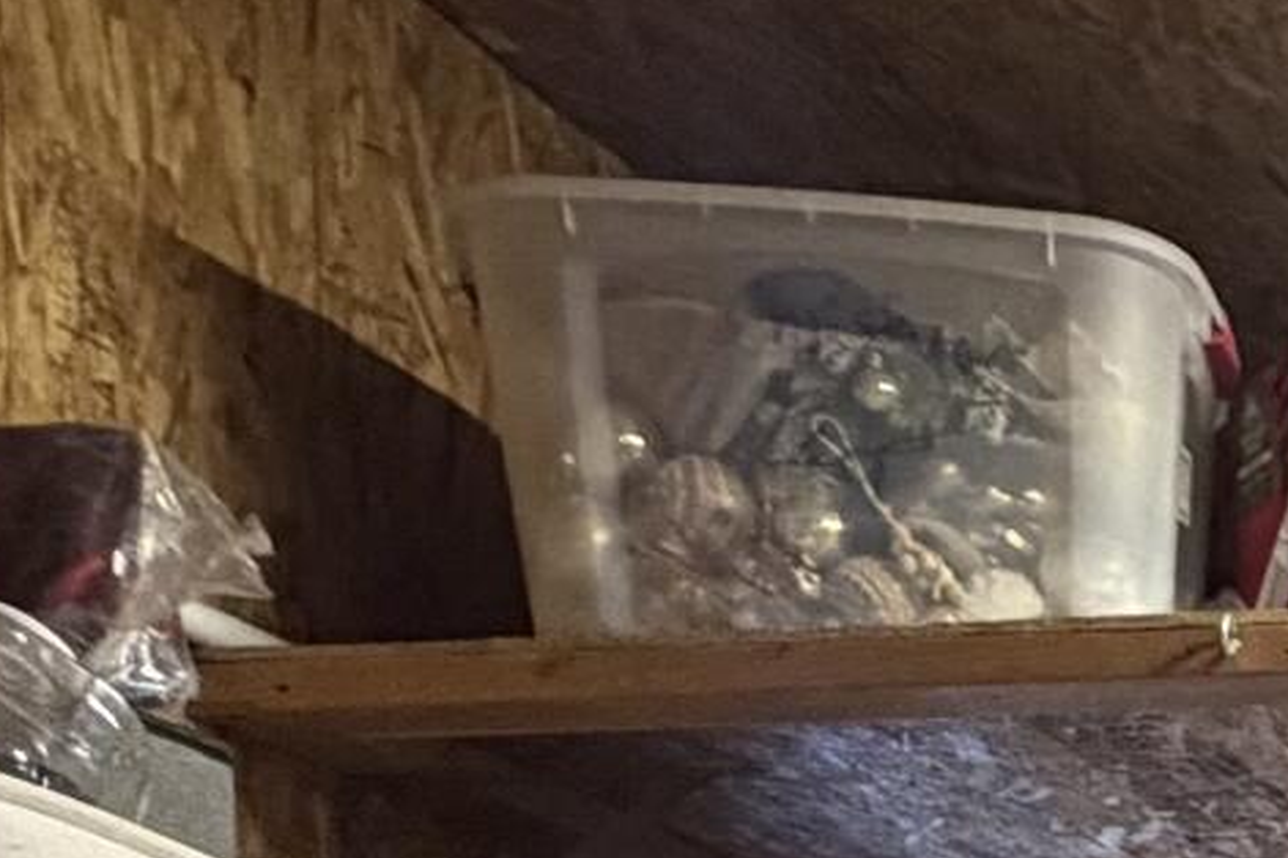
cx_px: 2275
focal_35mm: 93
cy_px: 1837
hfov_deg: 17.8
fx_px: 3326
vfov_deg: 12.5
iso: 400
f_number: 2.2
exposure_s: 1/60
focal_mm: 2.22
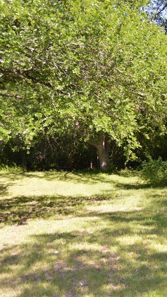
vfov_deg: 47.4
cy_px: 148
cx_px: 175
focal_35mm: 43
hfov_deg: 26.0
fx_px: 339
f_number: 4.5
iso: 100
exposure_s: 1/200
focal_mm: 18
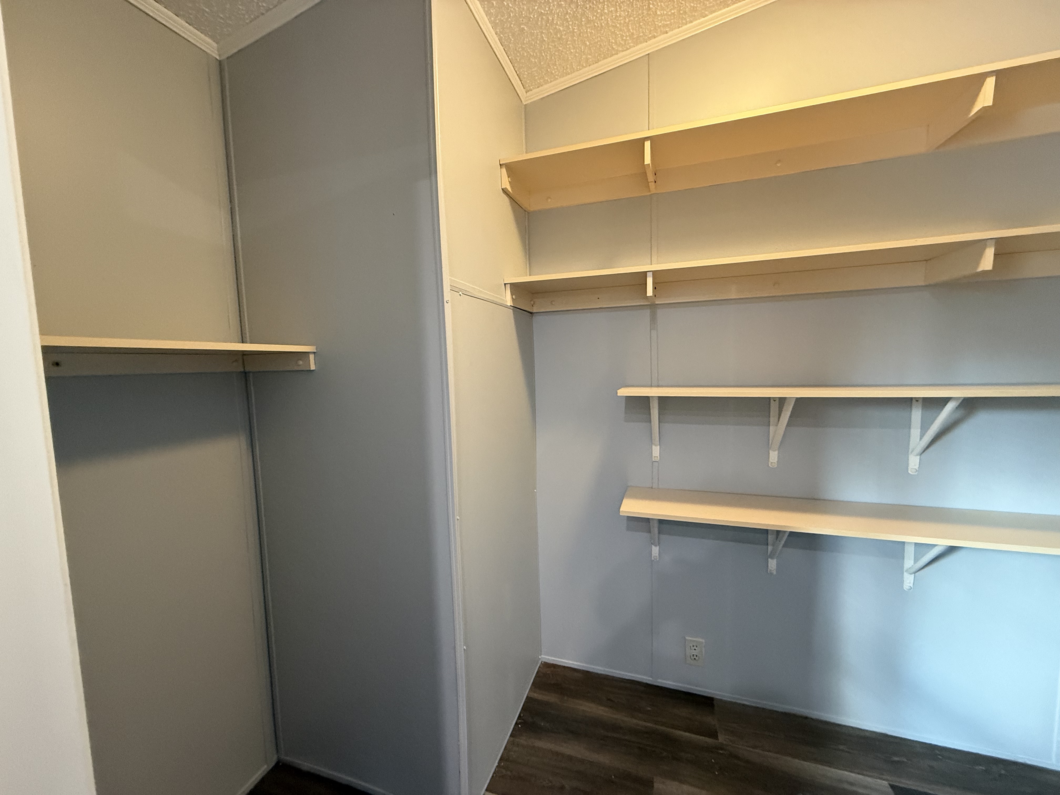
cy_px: 398
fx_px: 429
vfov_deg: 85.7
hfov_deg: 102.1
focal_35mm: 14
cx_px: 530
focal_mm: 2.22
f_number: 2.2
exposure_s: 1/60
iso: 500
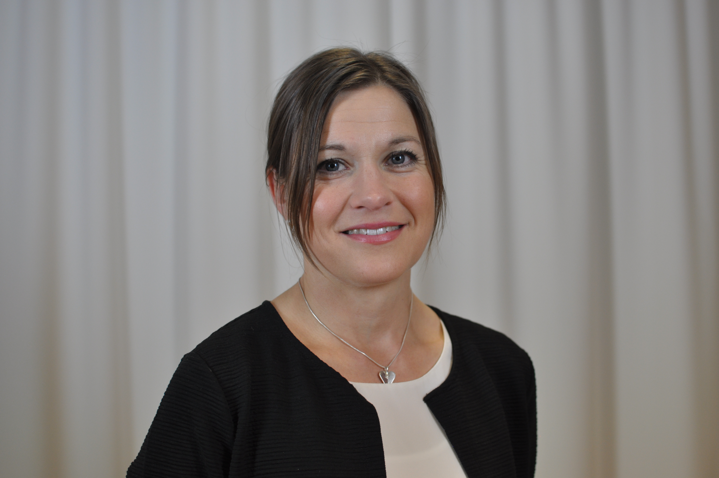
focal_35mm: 52
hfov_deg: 37.9
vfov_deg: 25.7
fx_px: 1047
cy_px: 239
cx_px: 360
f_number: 2.8
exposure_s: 1/200
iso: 400
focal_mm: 35
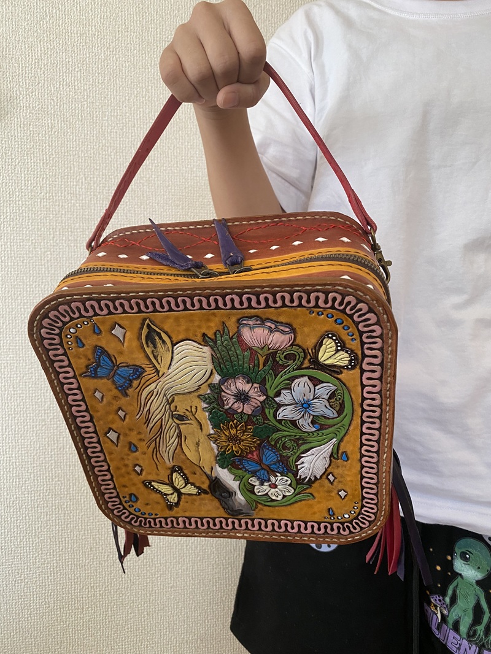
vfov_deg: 67.3
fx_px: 492
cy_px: 327
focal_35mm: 26
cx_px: 246
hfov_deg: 53.1
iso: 125
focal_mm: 4.25
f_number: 1.8
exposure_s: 1/60
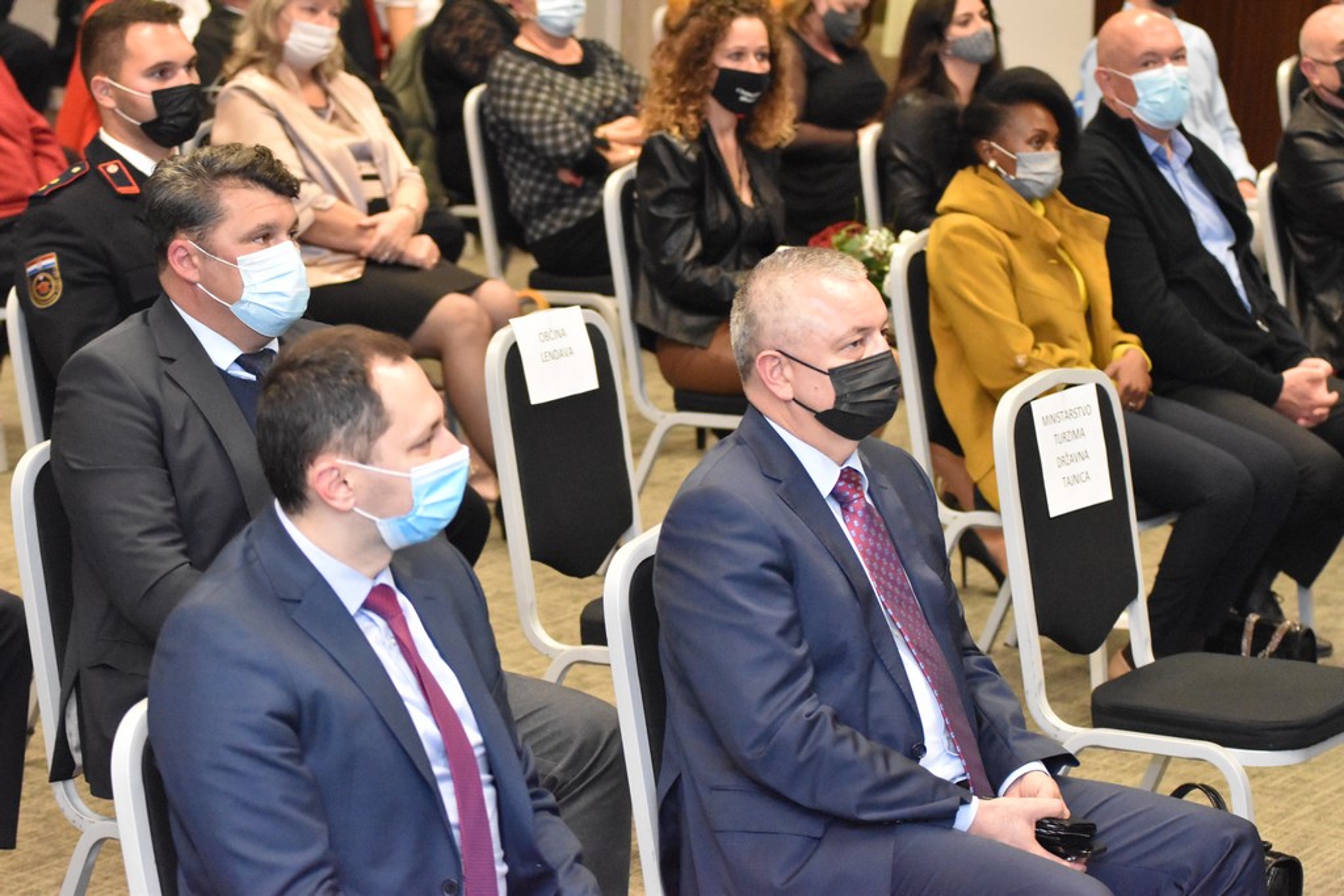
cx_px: 672
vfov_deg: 13.0
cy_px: 448
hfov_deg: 19.5
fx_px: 3920
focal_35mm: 105
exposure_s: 1/200
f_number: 4.5
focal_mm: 70
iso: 7200
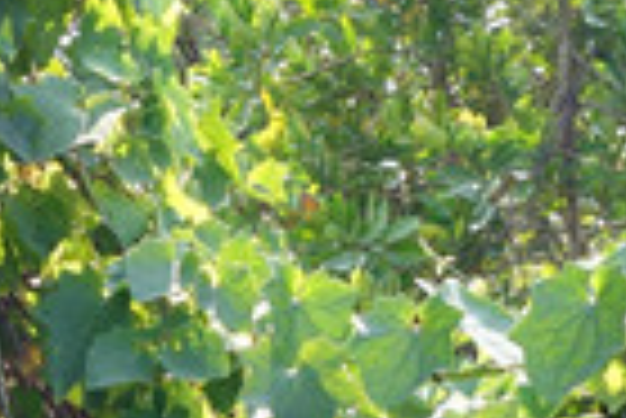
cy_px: 694
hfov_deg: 12.7
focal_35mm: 161
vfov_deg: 8.3
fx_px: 2802
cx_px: 167
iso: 125
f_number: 5.6
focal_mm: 10.4
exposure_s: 1/125
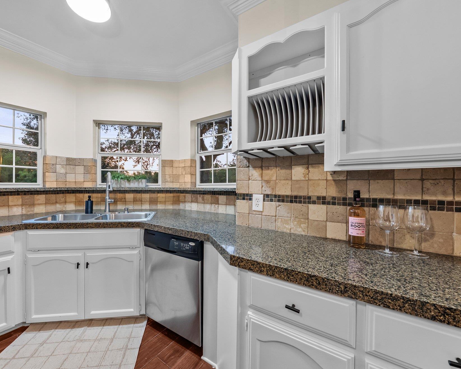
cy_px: 185
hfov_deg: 100.2
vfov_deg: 88.0
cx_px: 202
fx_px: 191
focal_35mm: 14
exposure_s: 1/3
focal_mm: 12
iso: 1250
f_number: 10
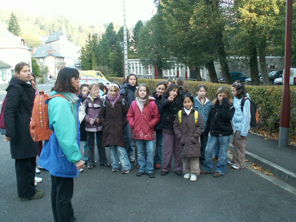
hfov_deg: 52.6
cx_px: 148
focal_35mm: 35
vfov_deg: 40.7
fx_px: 299
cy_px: 111
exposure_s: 1/40
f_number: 2.8
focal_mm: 5.86
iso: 50
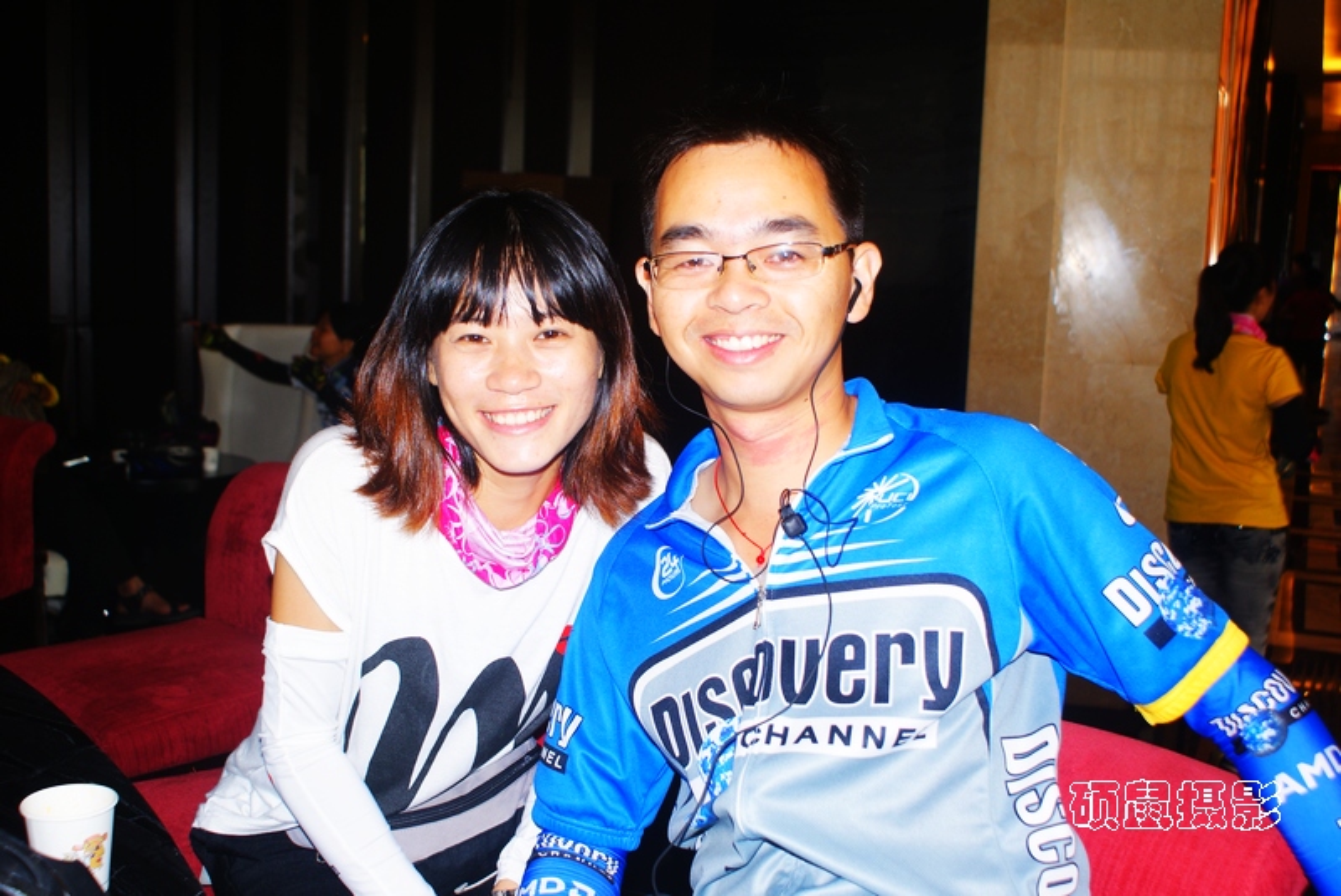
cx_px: 670
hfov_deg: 49.5
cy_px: 448
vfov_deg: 34.3
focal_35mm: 39
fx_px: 1454
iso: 100
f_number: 4.5
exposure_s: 1/60
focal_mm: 26
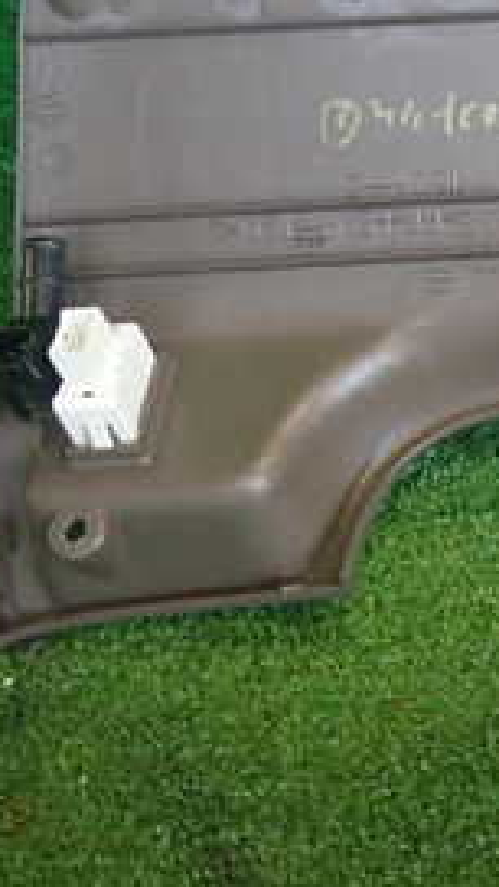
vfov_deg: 28.8
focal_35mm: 72
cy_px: 199
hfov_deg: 15.2
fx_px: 1694
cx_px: 796
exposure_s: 1/50
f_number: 2.3
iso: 200
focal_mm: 5.4
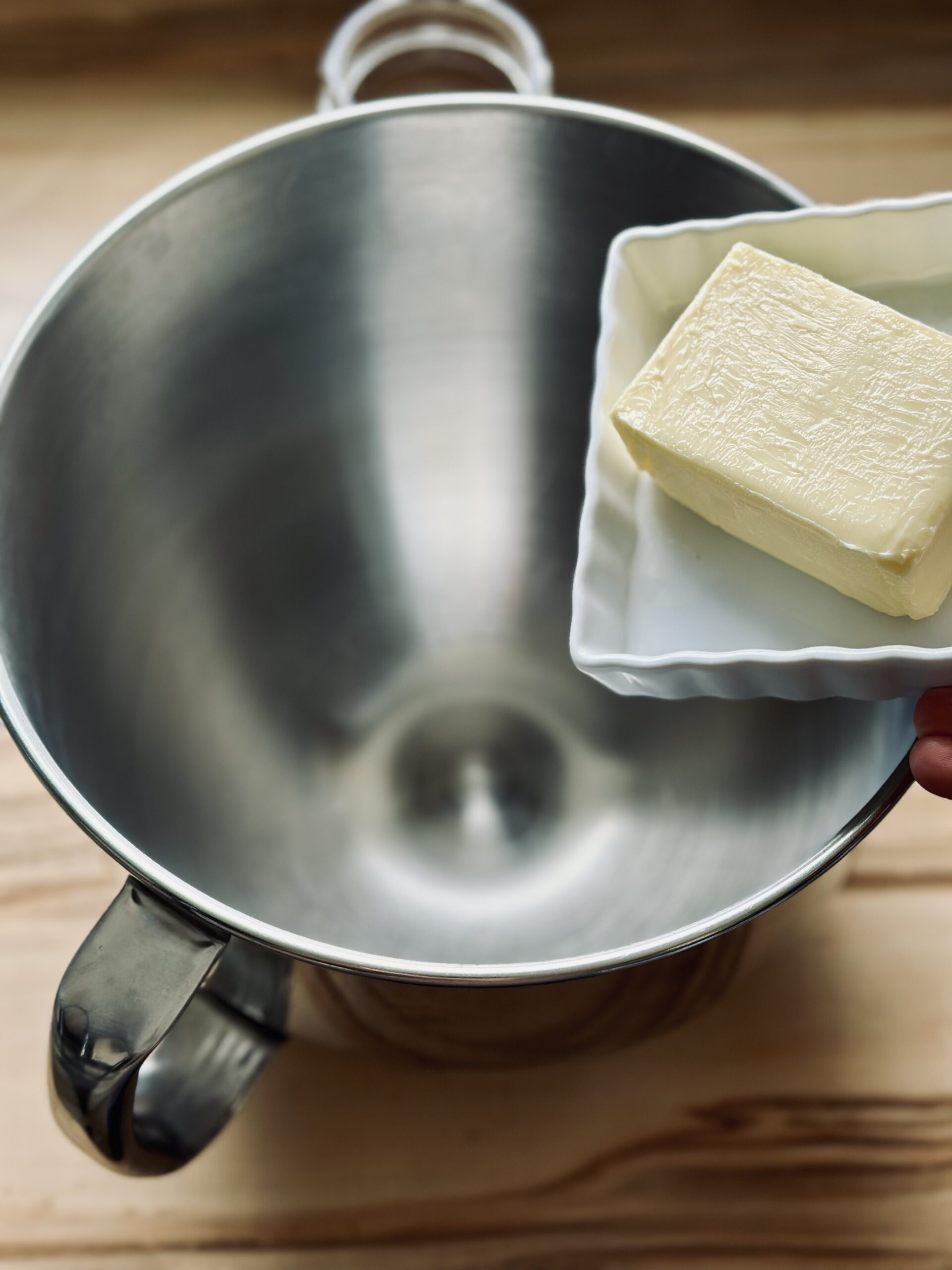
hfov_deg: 30.3
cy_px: 635
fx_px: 1760
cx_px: 476
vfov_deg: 39.7
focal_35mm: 48
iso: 80
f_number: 1.78
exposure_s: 1/143
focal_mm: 6.86
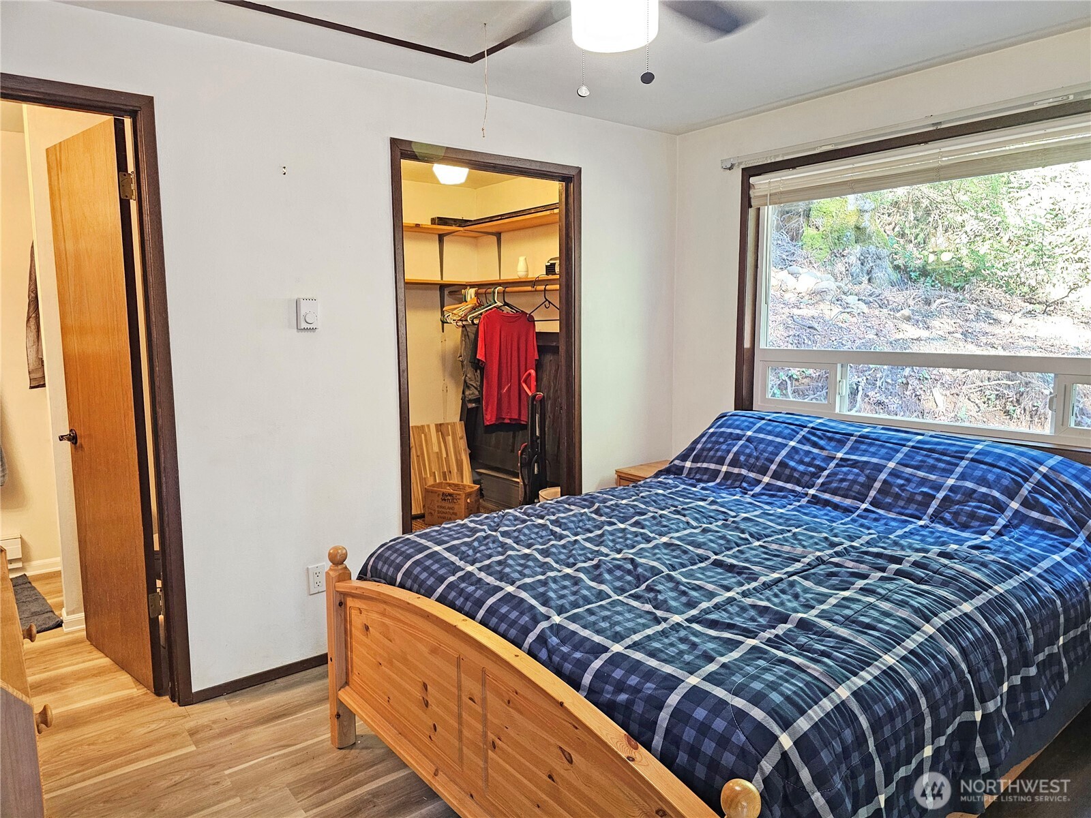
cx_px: 546
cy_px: 409
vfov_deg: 58.9
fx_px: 725
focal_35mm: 23
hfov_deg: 73.9
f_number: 1.7
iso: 640
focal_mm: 6.3
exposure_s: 1/40
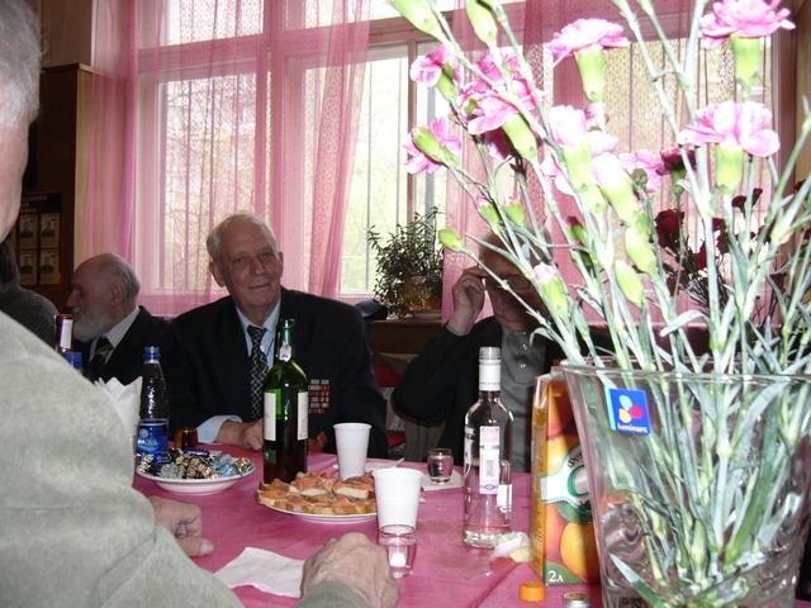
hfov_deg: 52.6
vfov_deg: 40.7
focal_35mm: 35
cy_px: 304
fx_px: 820
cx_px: 406
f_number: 2.8
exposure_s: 1/60
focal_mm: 5.8
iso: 100
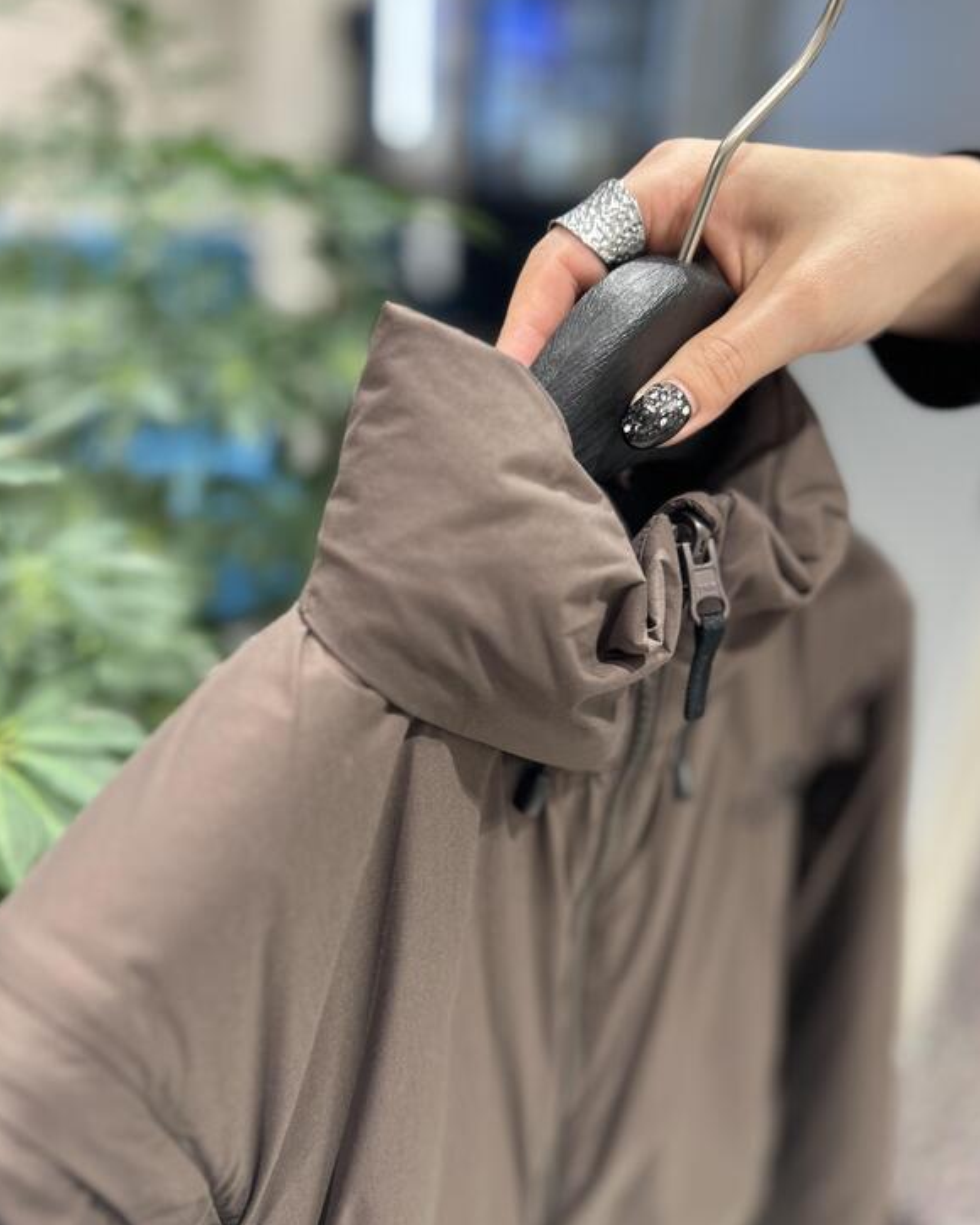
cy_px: 635
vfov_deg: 62.2
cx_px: 495
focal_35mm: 28
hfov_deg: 51.5
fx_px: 1015
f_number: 1.5
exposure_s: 1/60
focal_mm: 5.7
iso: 80
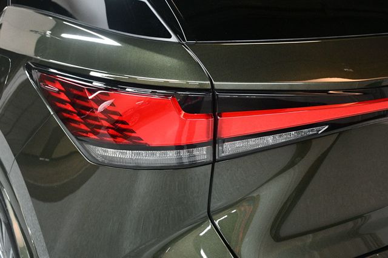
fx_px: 485
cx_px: 194
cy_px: 129
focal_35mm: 45
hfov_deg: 43.6
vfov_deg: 29.8
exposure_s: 1/80
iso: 3200
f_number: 4
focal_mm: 30
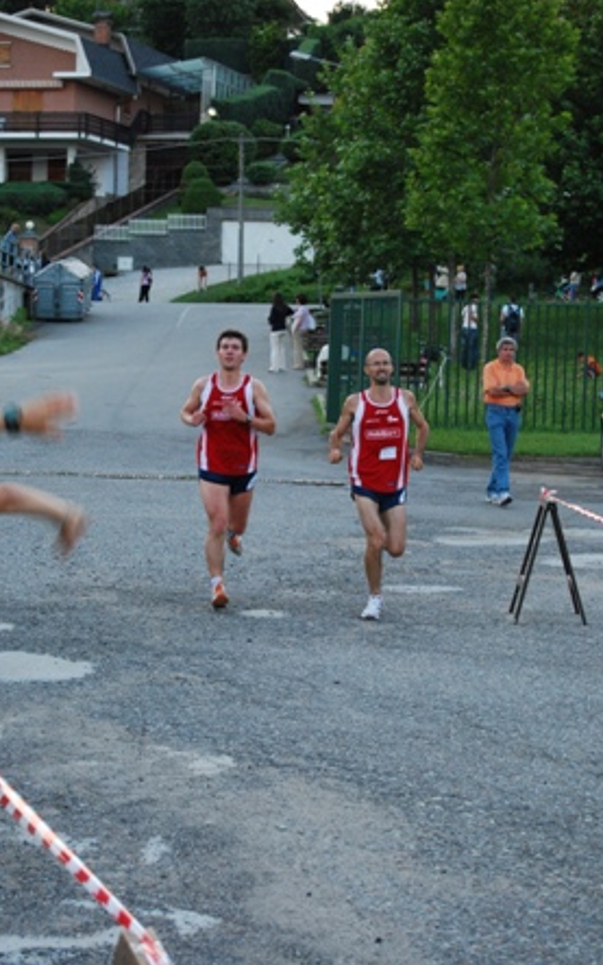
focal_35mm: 86
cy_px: 479
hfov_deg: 15.3
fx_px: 2248
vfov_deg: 24.2
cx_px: 293
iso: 800
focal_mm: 55
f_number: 5.6
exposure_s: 1/100
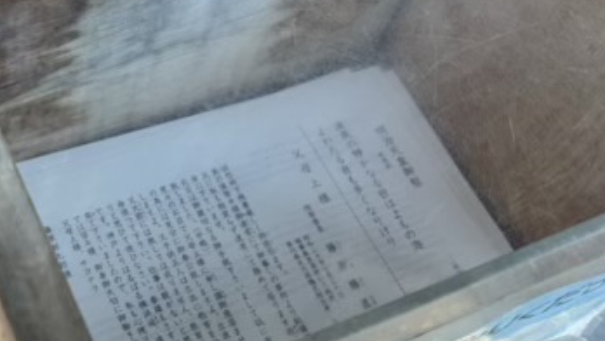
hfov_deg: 35.5
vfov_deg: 21.1
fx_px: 915
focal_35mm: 57
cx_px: 123
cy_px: 182
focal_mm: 5.96
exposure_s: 1/121
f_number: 1.6
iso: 50
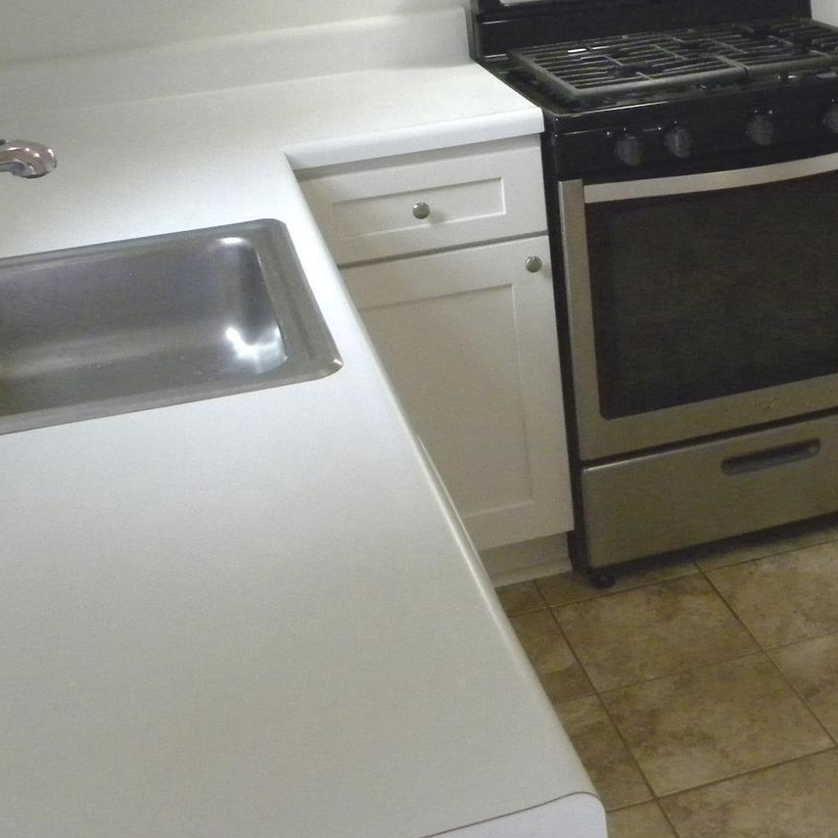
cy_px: 99
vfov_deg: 29.9
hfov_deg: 30.0
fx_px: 1506
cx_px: 724
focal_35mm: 55
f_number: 2.8
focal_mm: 4.6
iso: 400
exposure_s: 1/87.8
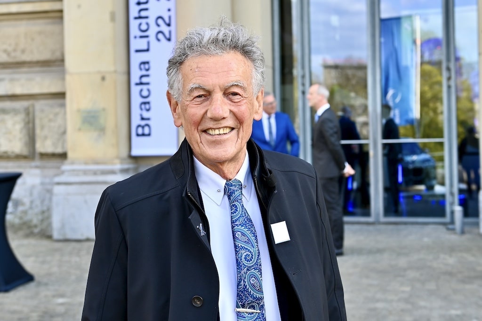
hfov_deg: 43.6
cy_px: 160
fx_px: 603
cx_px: 241
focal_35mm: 45
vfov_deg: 29.9
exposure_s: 1/100
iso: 100
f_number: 4
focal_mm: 45
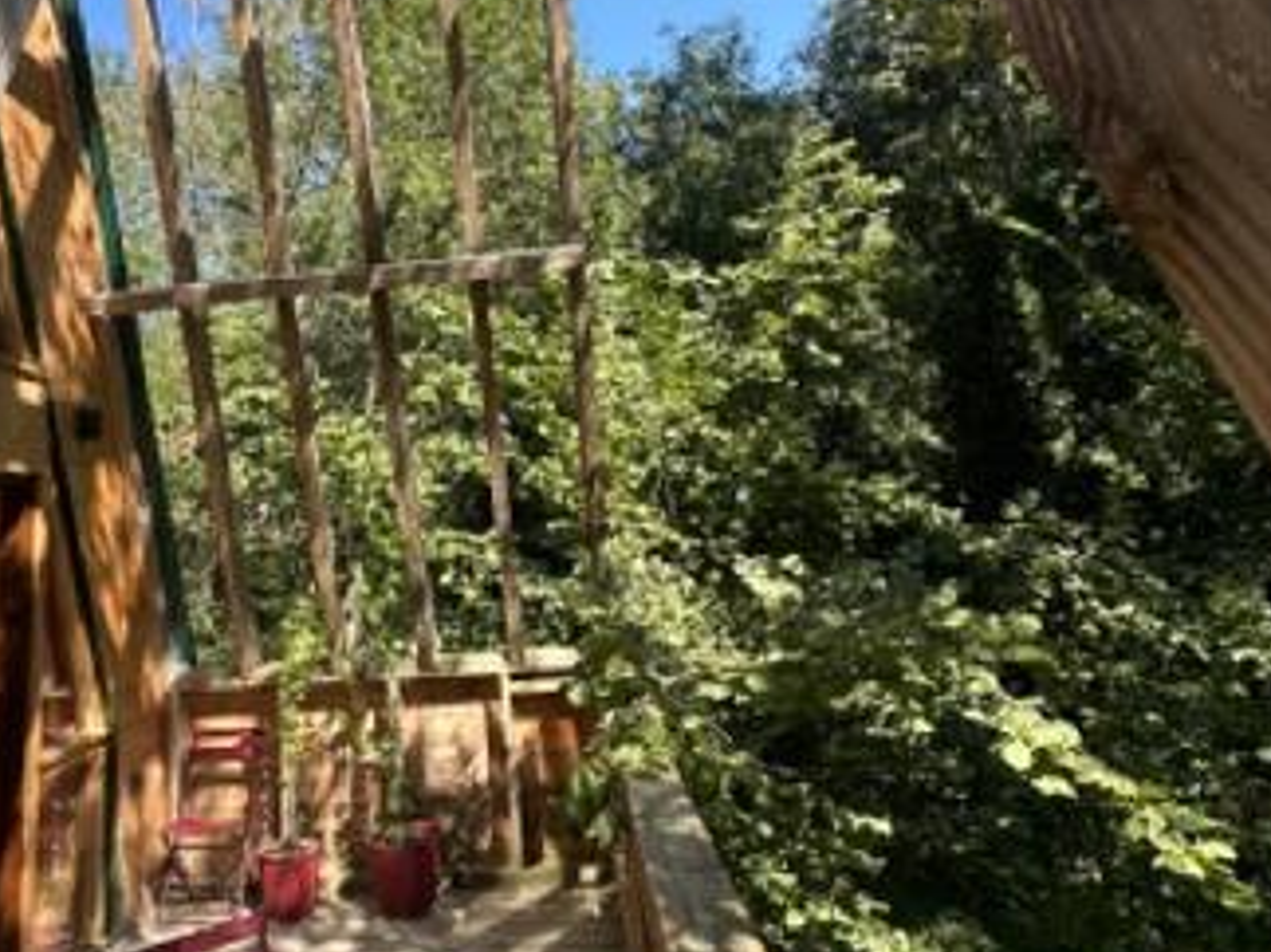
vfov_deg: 51.8
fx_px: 954
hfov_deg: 66.0
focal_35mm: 26
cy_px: 299
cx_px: 456
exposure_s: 1/485
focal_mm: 2.22
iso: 40
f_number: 2.2
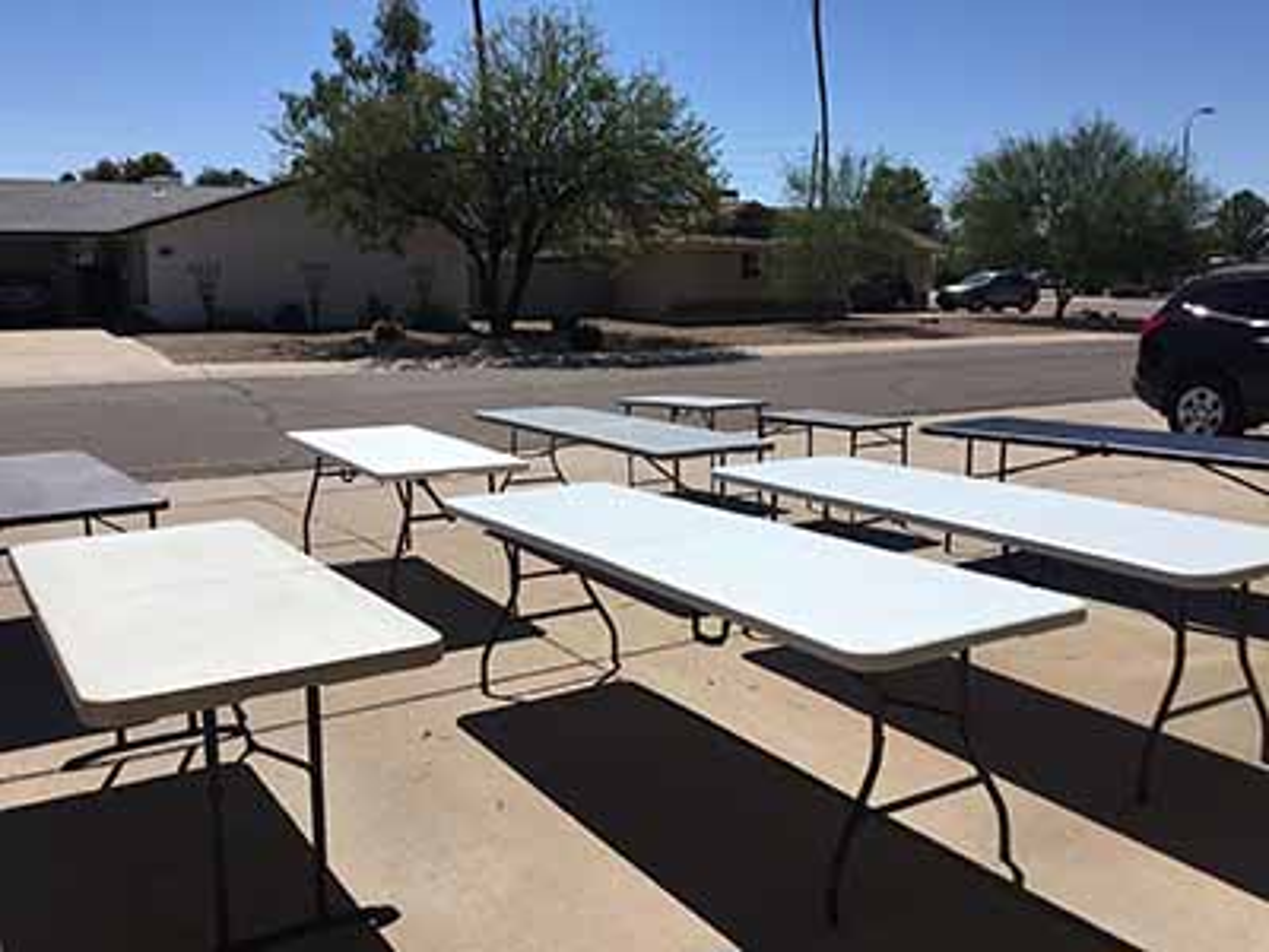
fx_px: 1136
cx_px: 634
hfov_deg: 58.4
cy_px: 476
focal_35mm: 31
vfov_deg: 45.4
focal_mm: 3.3
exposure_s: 1/3891
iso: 25
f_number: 2.4
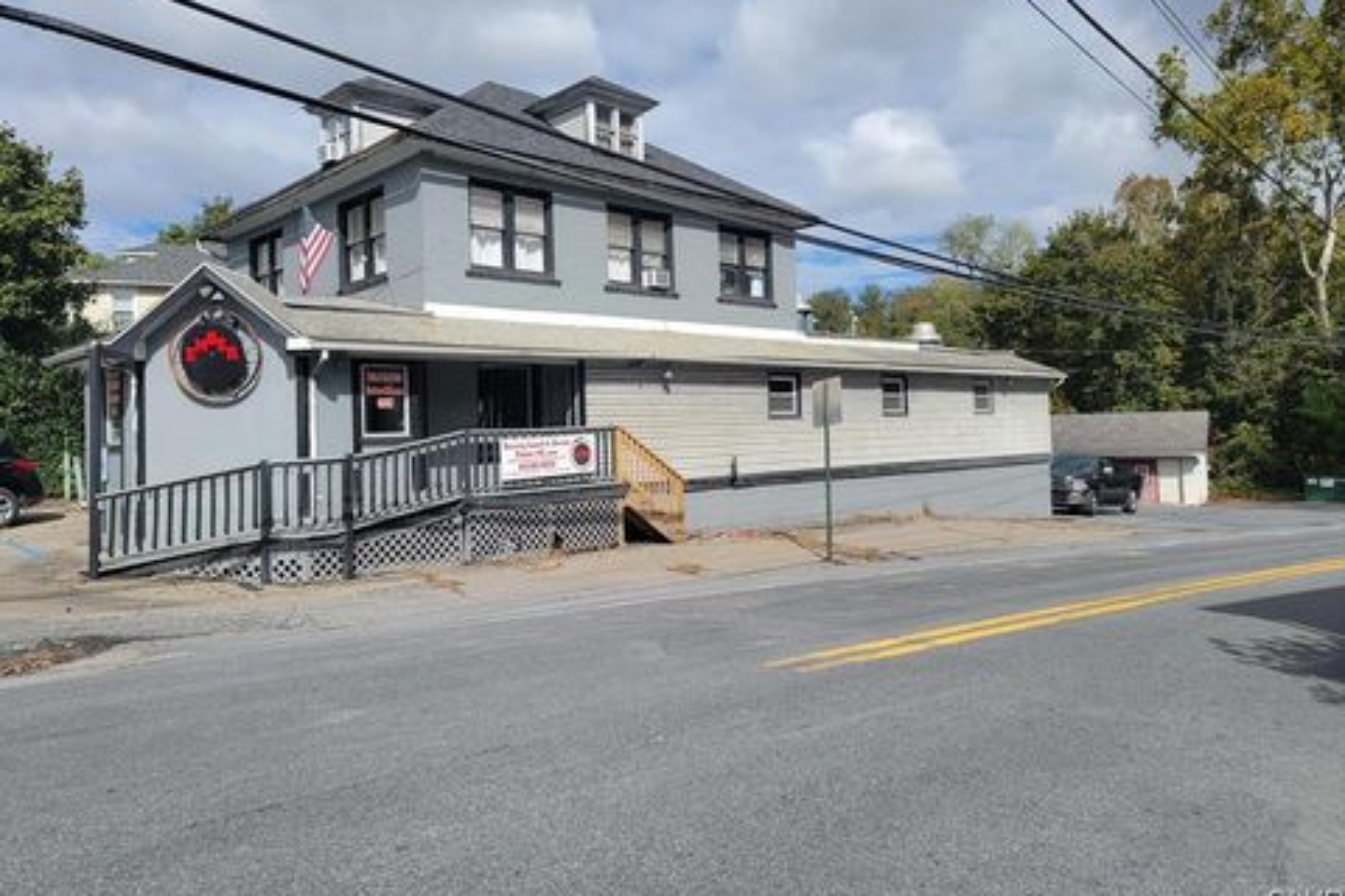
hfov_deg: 69.4
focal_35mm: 26
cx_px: 650
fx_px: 971
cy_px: 399
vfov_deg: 49.5
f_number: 1.8
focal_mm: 6.7
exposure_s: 1/1441
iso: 16
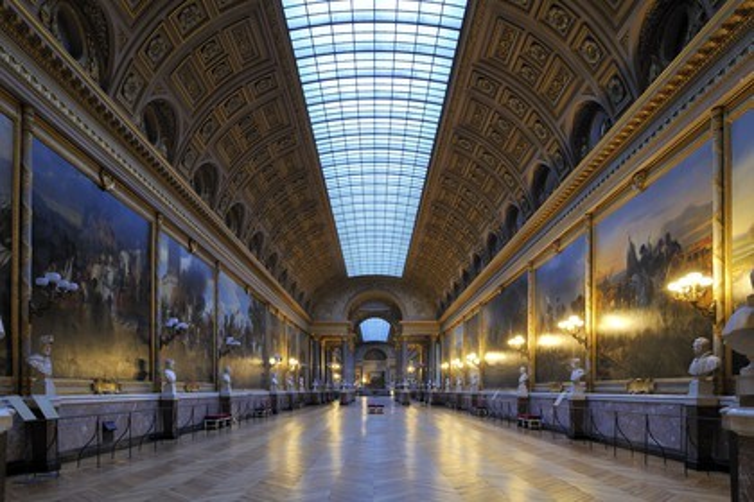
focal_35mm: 24
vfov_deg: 53.1
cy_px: 251
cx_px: 377
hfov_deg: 73.7
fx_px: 503
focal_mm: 24
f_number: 13
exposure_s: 5
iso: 200
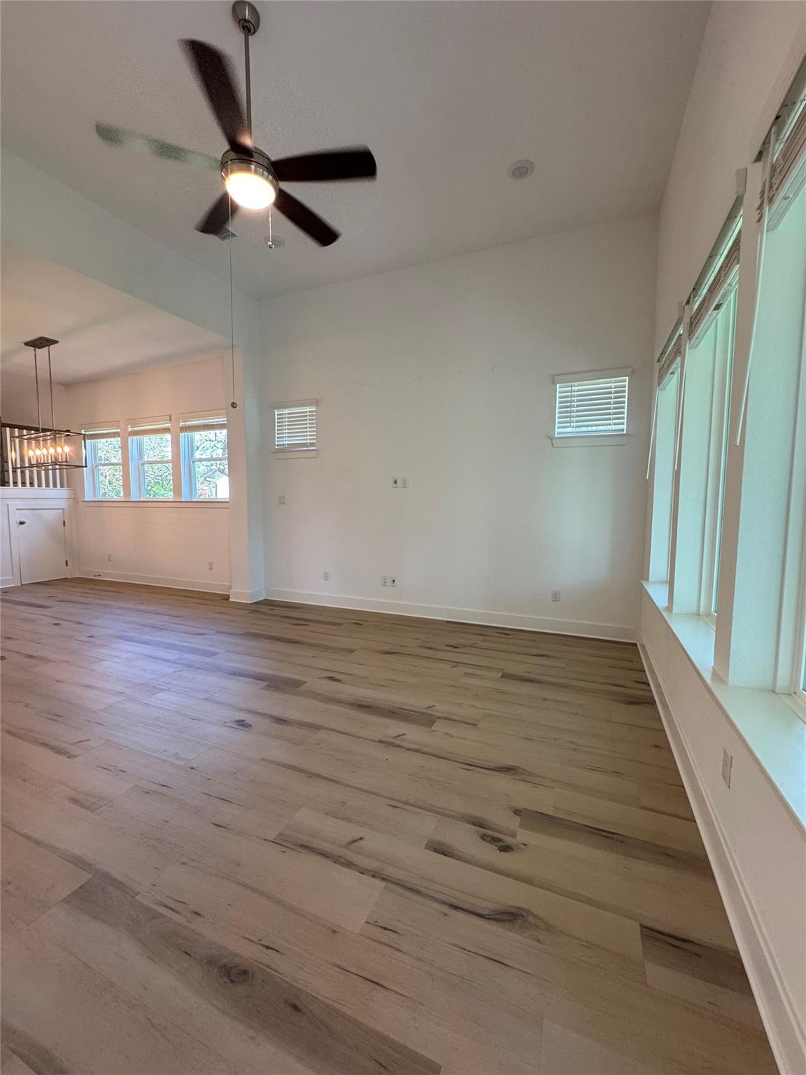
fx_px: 435
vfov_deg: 102.1
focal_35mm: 14
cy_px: 538
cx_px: 403
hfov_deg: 85.7
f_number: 2.2
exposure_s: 1/120
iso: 200
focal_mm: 2.22
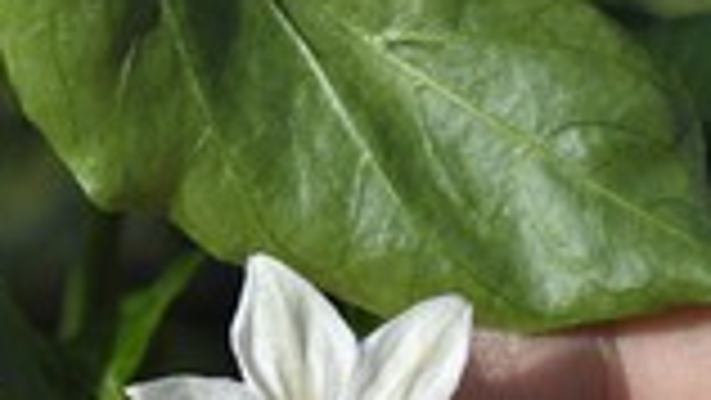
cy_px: 499
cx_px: 626
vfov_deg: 6.2
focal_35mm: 195
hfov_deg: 11.0
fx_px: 3678
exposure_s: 1/160
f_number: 14
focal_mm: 70
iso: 200
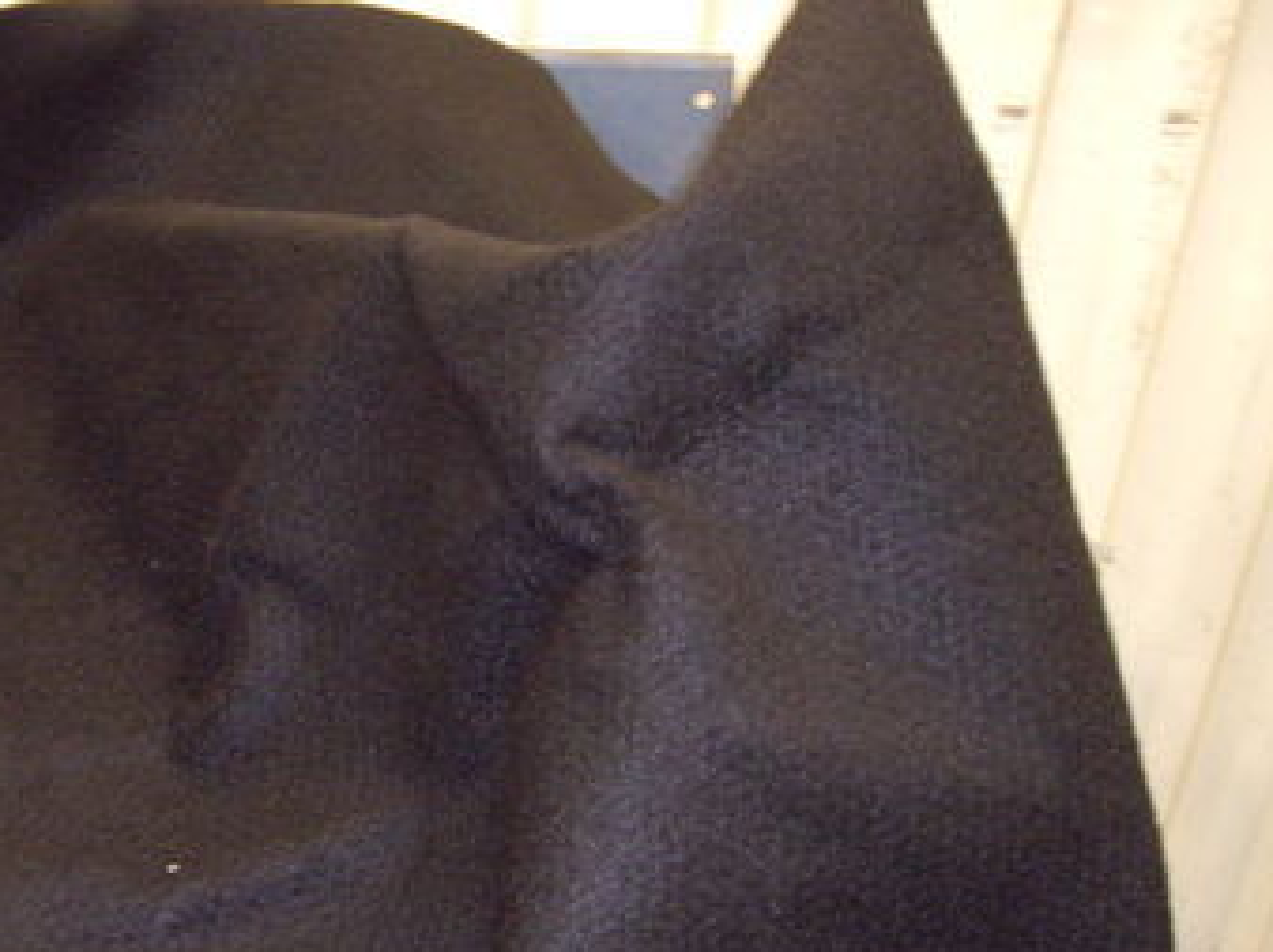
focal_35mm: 72
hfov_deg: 26.0
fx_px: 2646
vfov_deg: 20.4
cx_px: 83
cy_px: 602
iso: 200
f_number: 2.7
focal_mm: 6.2
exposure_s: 1/15
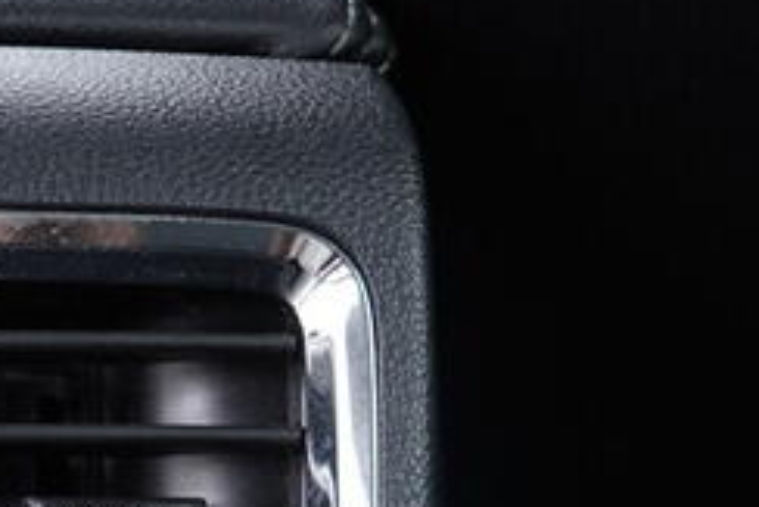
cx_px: -218
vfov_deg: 9.0
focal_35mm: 151
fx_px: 3185
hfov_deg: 13.1
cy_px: 667
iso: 400
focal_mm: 24
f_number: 2.8
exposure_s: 1/40
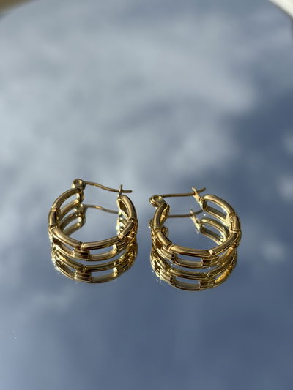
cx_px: 146
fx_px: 587
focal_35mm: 52
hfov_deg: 28.0
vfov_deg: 36.8
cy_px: 195
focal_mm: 5.96
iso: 40
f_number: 1.6
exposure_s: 1/7194
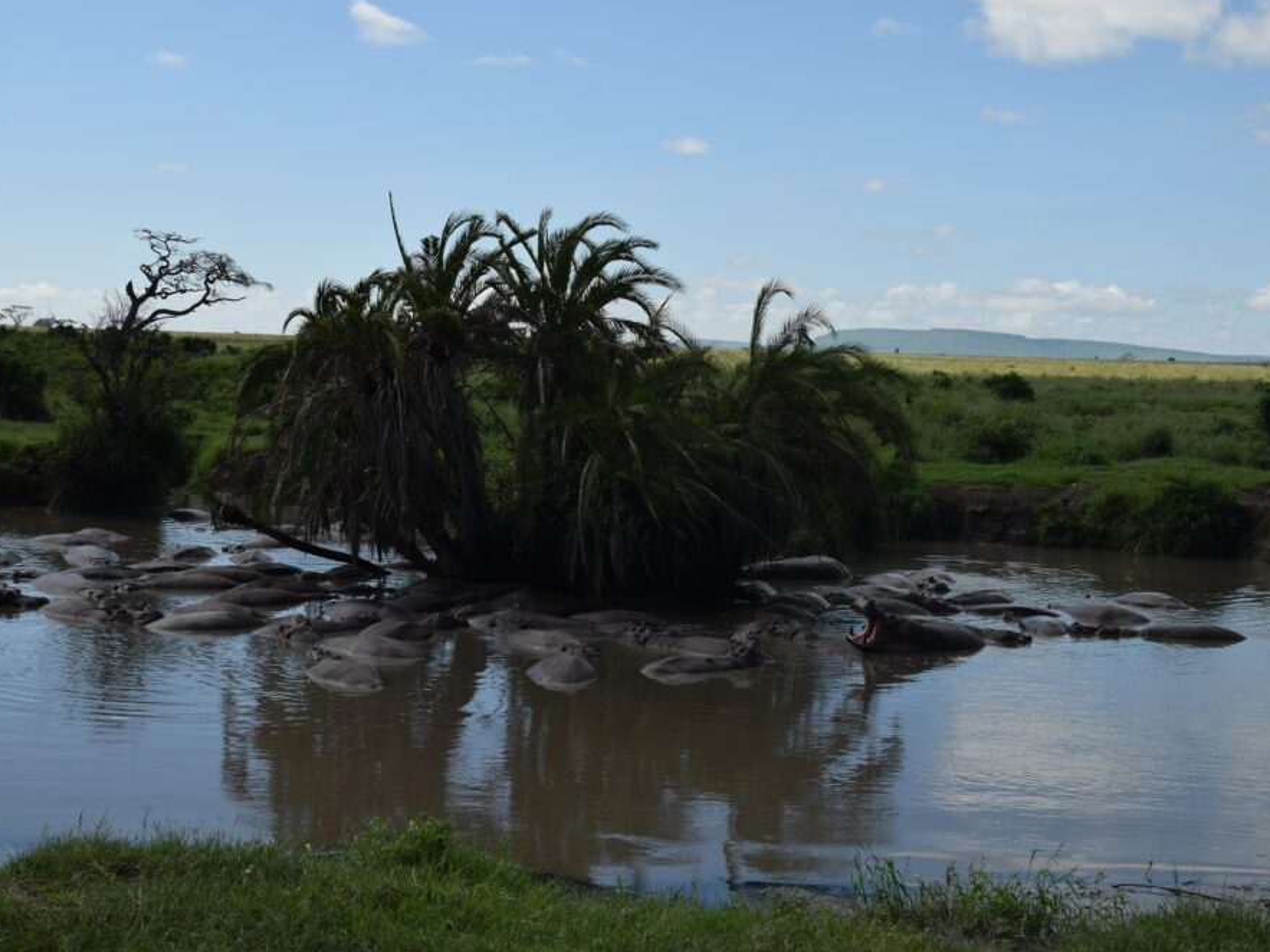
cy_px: 480
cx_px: 611
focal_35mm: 59
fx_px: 2148
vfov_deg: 25.0
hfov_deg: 32.9
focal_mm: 35
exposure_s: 1/200
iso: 100
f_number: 9
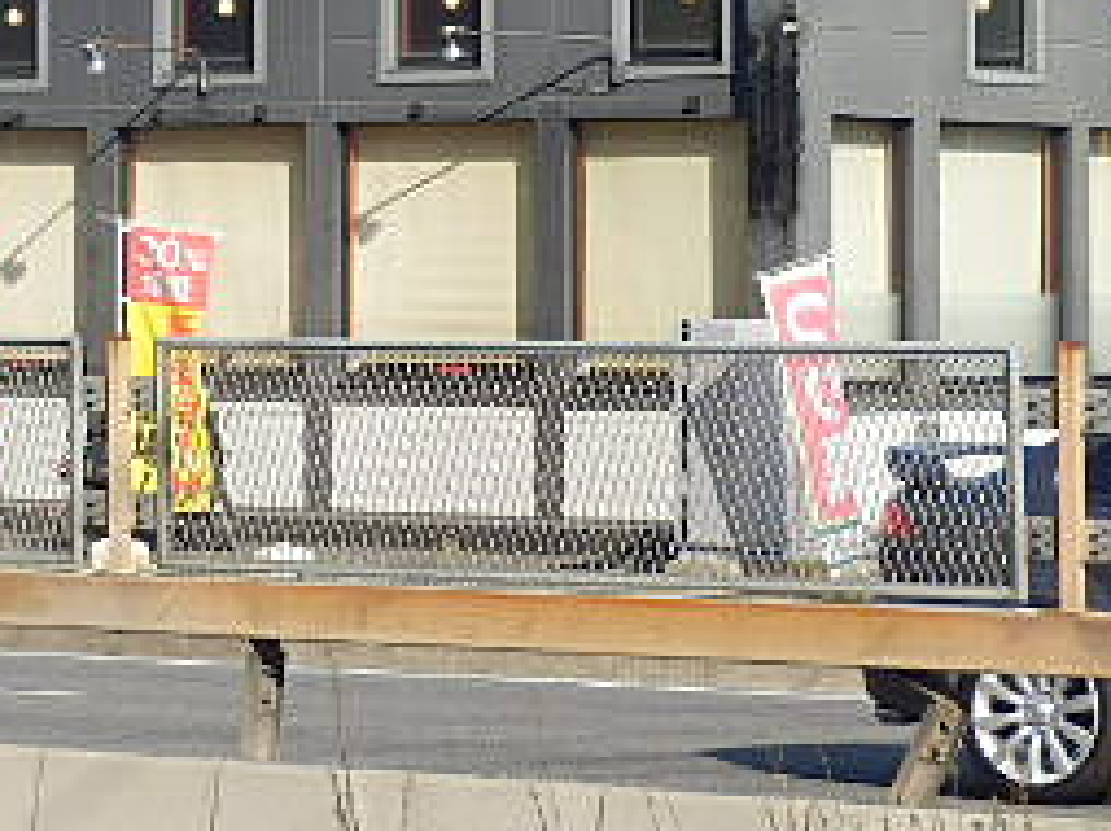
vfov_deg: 6.7
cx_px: 227
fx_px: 7118
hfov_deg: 8.9
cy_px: -44
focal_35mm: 222
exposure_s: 1/320
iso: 80
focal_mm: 15.5
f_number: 5.1
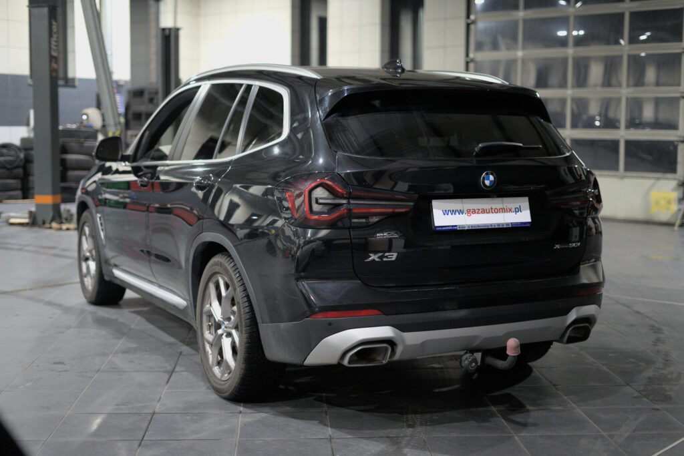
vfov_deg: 27.0
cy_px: 228
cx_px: 342
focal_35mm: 50
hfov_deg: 39.6
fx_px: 950
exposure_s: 1/200
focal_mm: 50
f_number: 1.8
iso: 3200
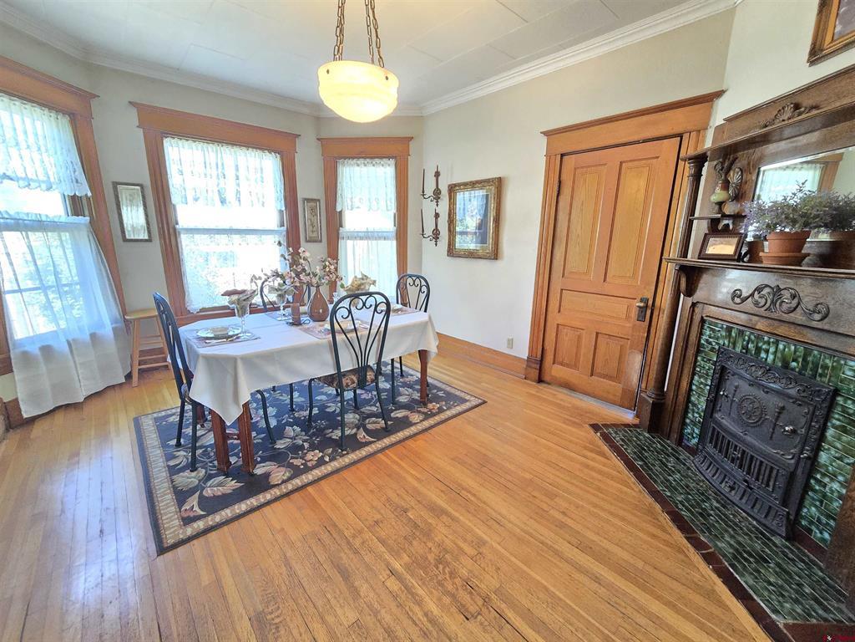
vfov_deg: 89.9
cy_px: 321
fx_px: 321
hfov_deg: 106.2
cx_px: 428
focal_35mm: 13
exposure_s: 1/60
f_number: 2.2
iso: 500
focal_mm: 2.2
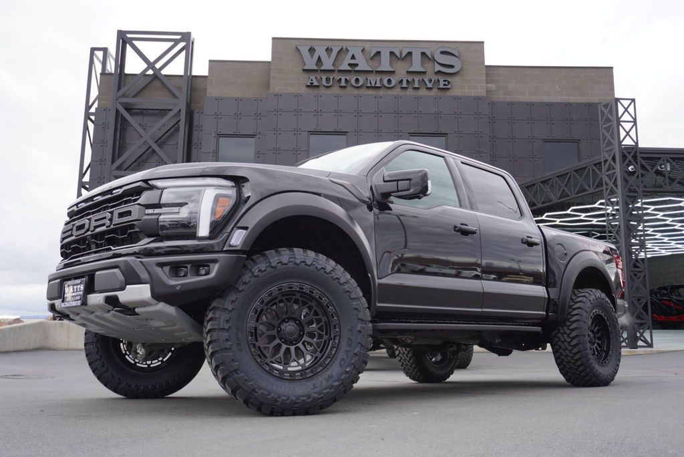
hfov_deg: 55.1
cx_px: 342
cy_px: 228
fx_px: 656
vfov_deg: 38.4
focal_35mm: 34
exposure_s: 1/60
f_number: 4
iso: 100
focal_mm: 23
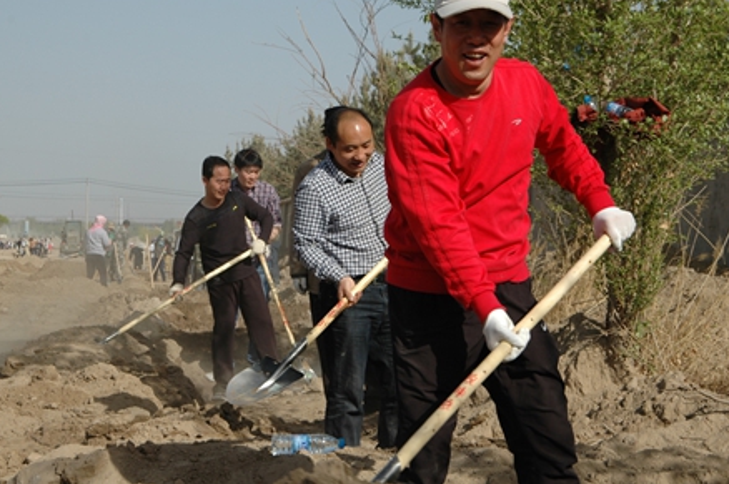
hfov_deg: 22.9
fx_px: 1800
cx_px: 318
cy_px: 215
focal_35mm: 89
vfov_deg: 15.3
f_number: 11
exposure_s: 1/500
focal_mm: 52
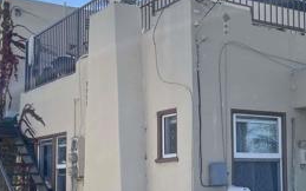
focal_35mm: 68
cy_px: 139
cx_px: 269
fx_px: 567
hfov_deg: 29.1
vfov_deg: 19.0
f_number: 1.6
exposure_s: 1/3205
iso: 32
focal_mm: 4.2
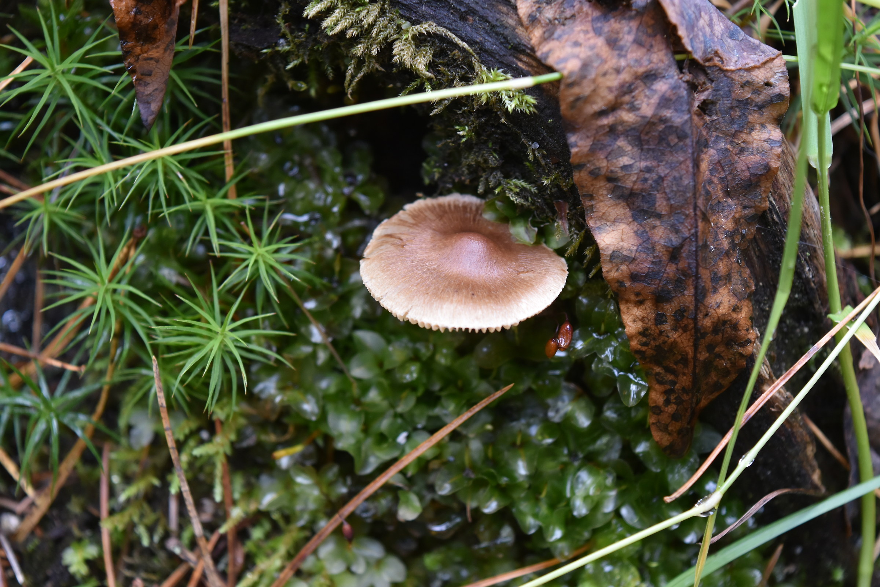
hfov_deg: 24.6
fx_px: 2017
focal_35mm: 82
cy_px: 294
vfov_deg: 16.6
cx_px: 440
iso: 640
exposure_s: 1/125
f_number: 5.6
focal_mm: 55
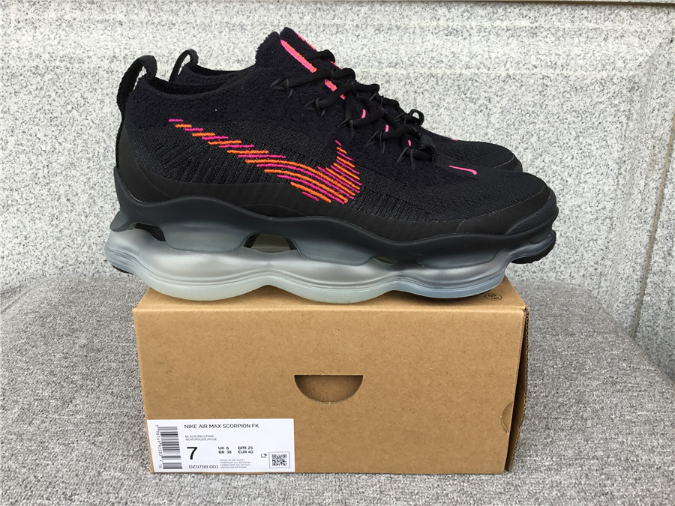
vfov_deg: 45.4
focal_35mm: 31
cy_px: 253
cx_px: 338
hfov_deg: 58.4
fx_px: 604
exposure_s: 1/151
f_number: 2.4
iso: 25
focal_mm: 3.3
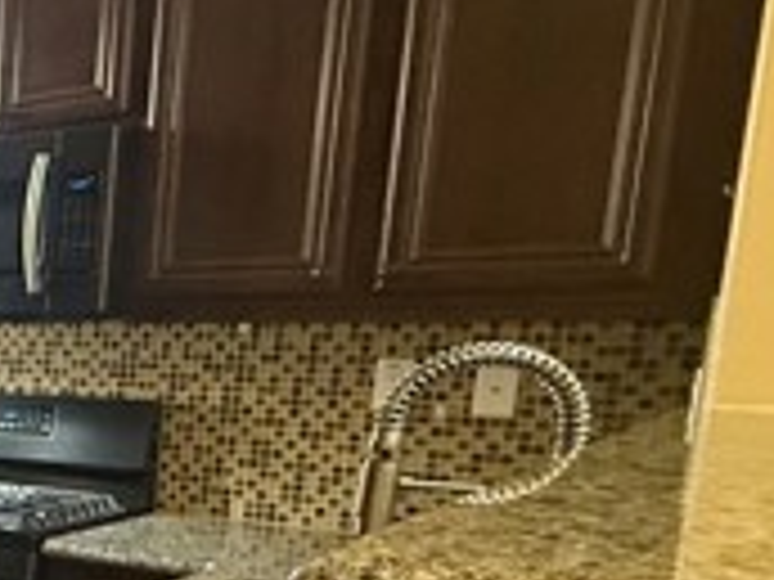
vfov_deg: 27.1
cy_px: 522
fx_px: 1163
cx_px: -432
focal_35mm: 52
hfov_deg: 25.7
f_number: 2.2
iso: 800
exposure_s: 1/60
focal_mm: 2.22
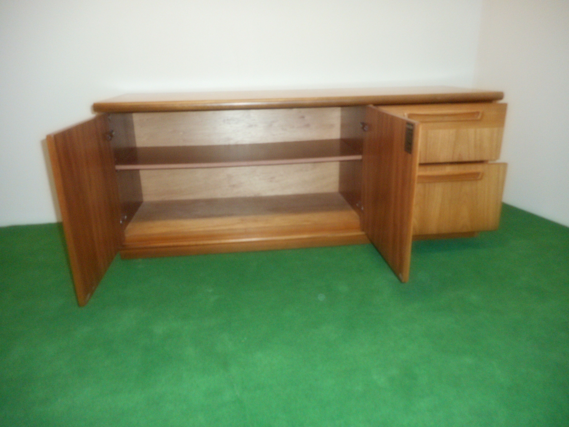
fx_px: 411
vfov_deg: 54.9
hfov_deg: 69.4
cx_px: 284
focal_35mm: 25
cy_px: 214
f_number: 3.7
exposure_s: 1/25
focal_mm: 4.5
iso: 500
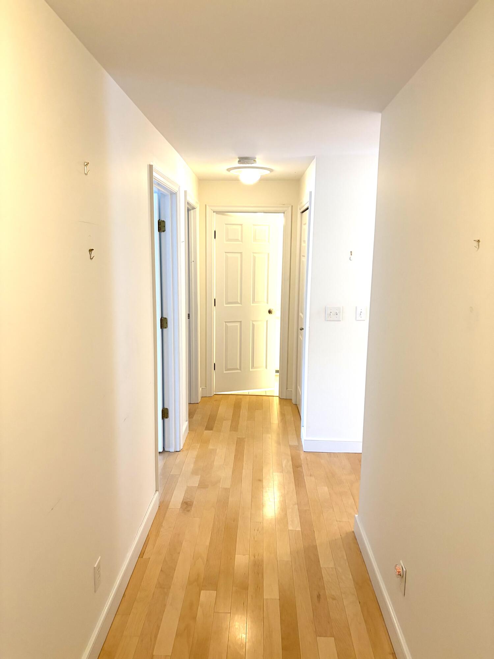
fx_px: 495
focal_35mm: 26
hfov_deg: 53.1
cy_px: 330
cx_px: 247
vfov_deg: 67.3
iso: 250
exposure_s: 1/120
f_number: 1.6
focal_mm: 5.96
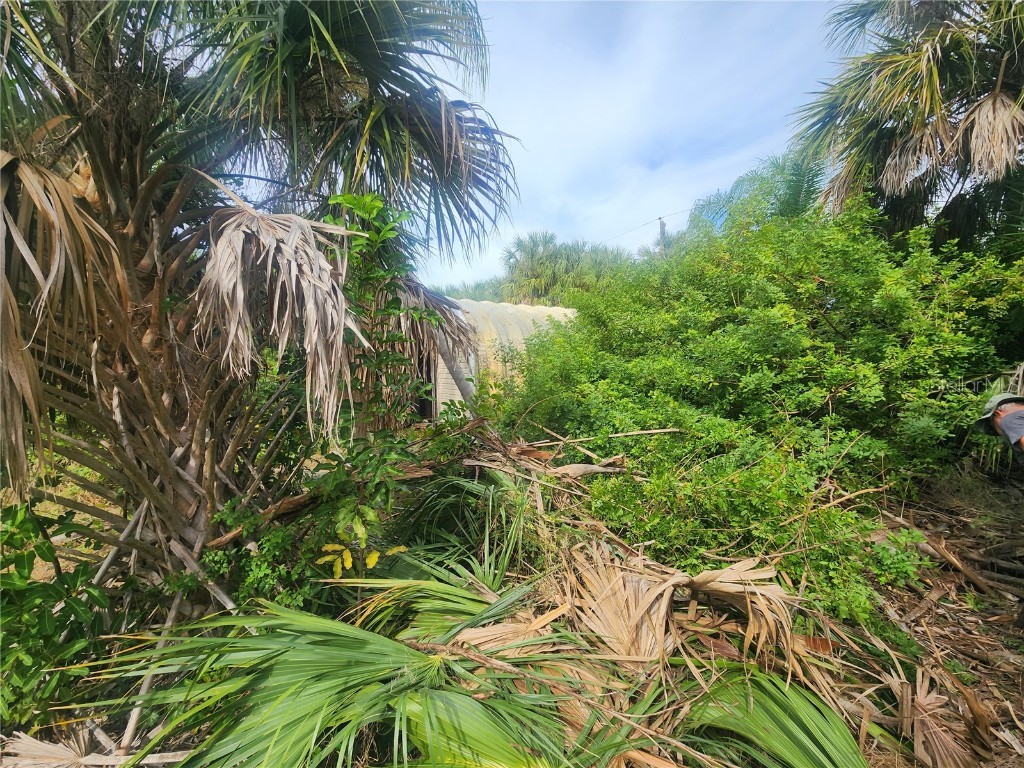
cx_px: 512
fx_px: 385
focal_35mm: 13
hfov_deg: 106.2
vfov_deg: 89.9
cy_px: 384
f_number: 2.2
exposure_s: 1/892
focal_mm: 2.2
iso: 50
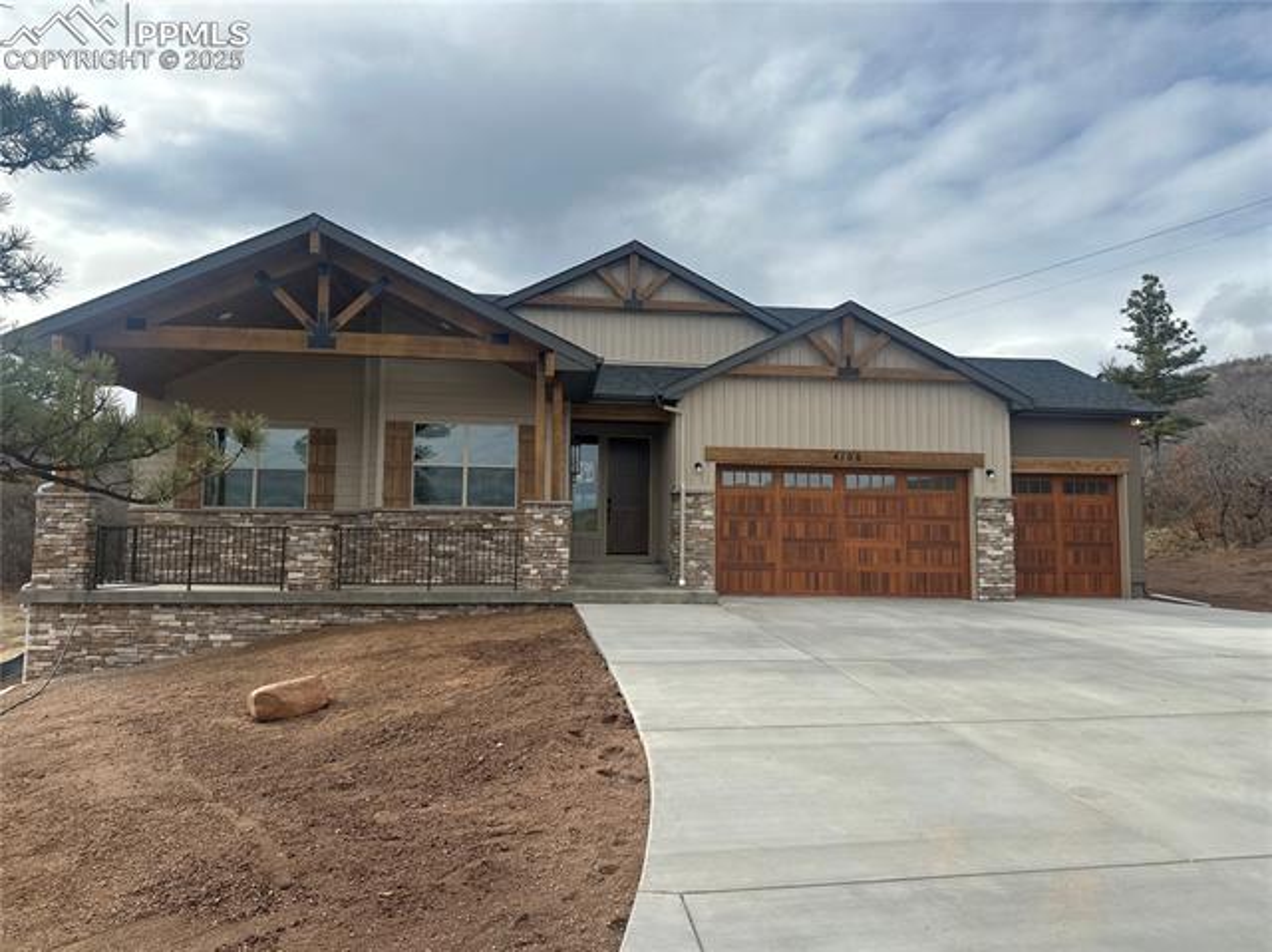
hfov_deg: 71.6
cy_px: 476
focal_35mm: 24
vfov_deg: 56.8
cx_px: 636
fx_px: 881
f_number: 1.78
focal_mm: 6.86
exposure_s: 1/4348
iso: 80
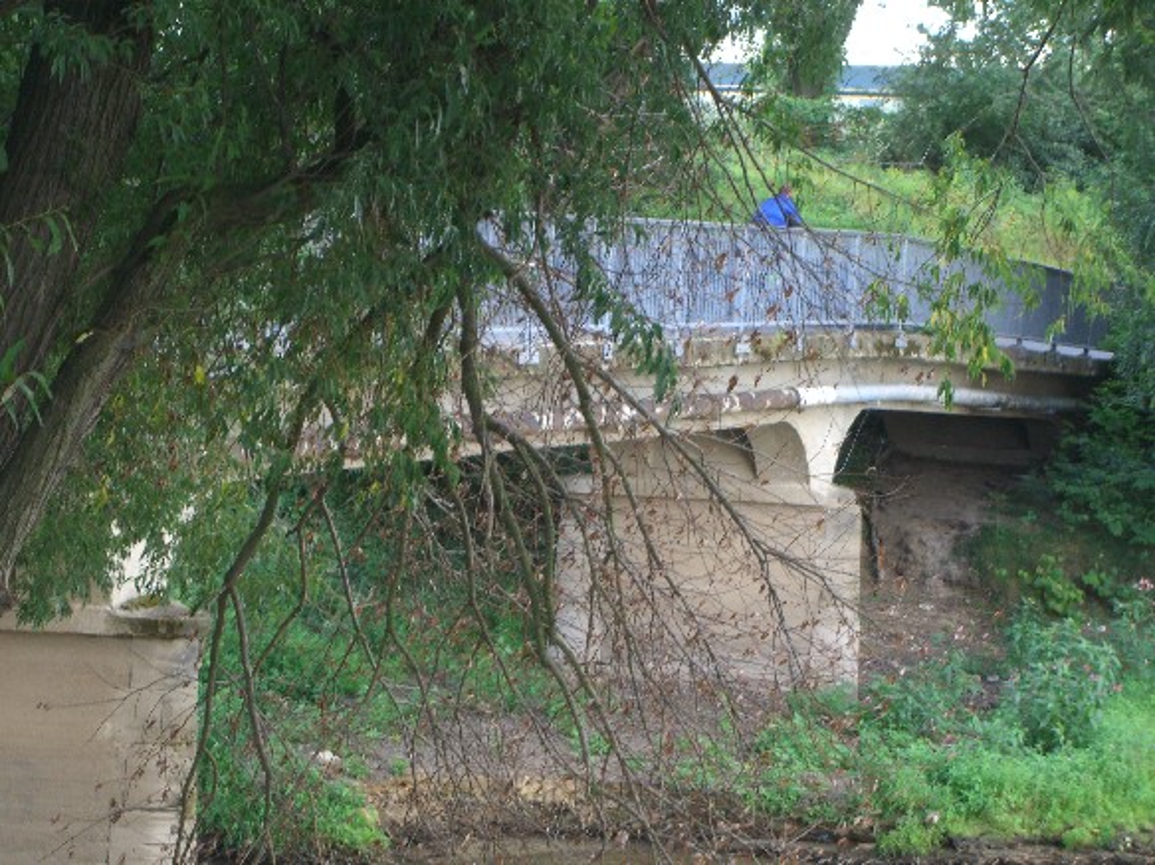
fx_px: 3803
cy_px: 432
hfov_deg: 17.3
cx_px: 578
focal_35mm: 114
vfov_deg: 13.0
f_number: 5.1
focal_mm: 23.7
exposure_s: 1/60
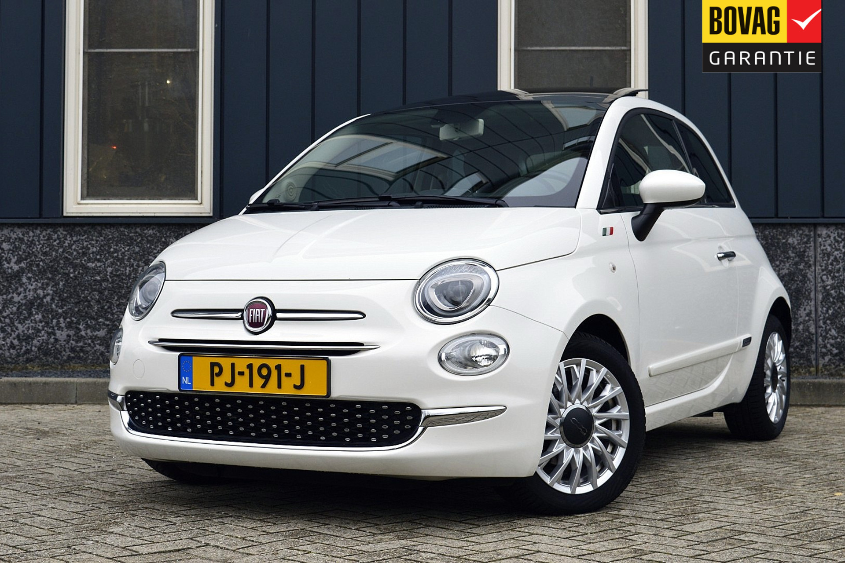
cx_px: 422
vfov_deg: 22.6
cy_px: 282
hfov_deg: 33.4
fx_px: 1408
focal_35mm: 60
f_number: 8
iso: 400
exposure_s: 1/60
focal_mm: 40
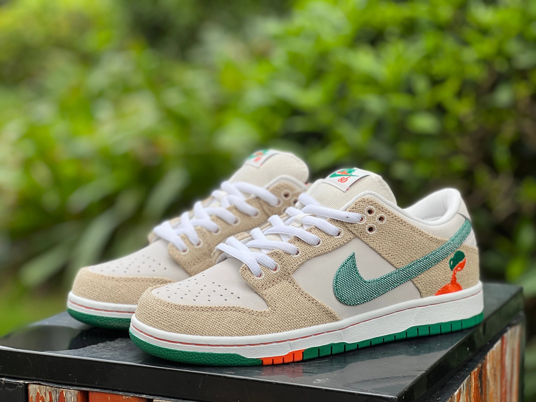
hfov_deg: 25.3
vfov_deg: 19.1
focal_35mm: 77
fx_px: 1192
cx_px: 268
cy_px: 201
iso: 20
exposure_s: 1/131
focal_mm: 9
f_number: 2.8
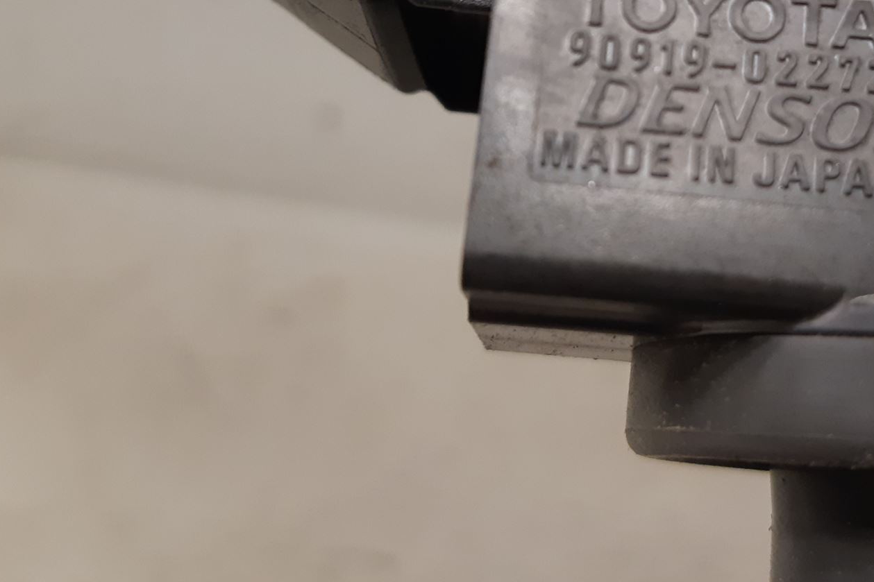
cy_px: 155
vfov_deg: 30.1
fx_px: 1068
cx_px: 639
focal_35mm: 44
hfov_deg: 43.3
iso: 200
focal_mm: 3.93
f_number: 1.7
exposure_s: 1/50
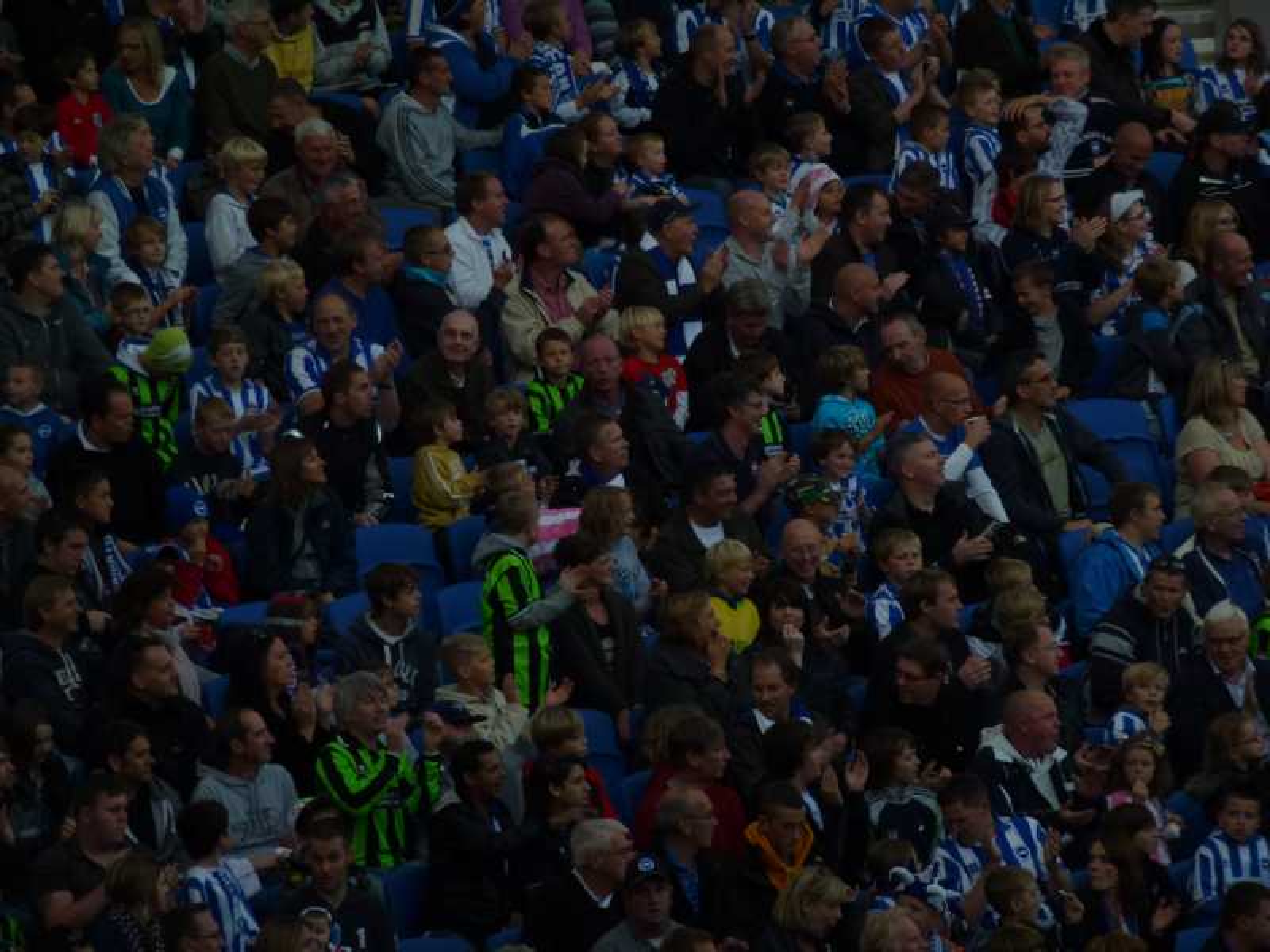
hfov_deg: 5.3
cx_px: 635
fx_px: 13721
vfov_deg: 4.0
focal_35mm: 374
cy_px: 476
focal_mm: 67
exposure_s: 1/125
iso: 160
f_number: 5.9
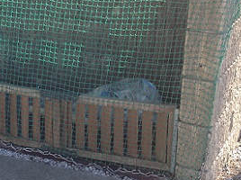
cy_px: 61
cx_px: 0
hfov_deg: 20.7
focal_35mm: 92
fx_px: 639
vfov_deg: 16.0
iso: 50
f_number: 2.4
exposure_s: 1/236
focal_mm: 4.28
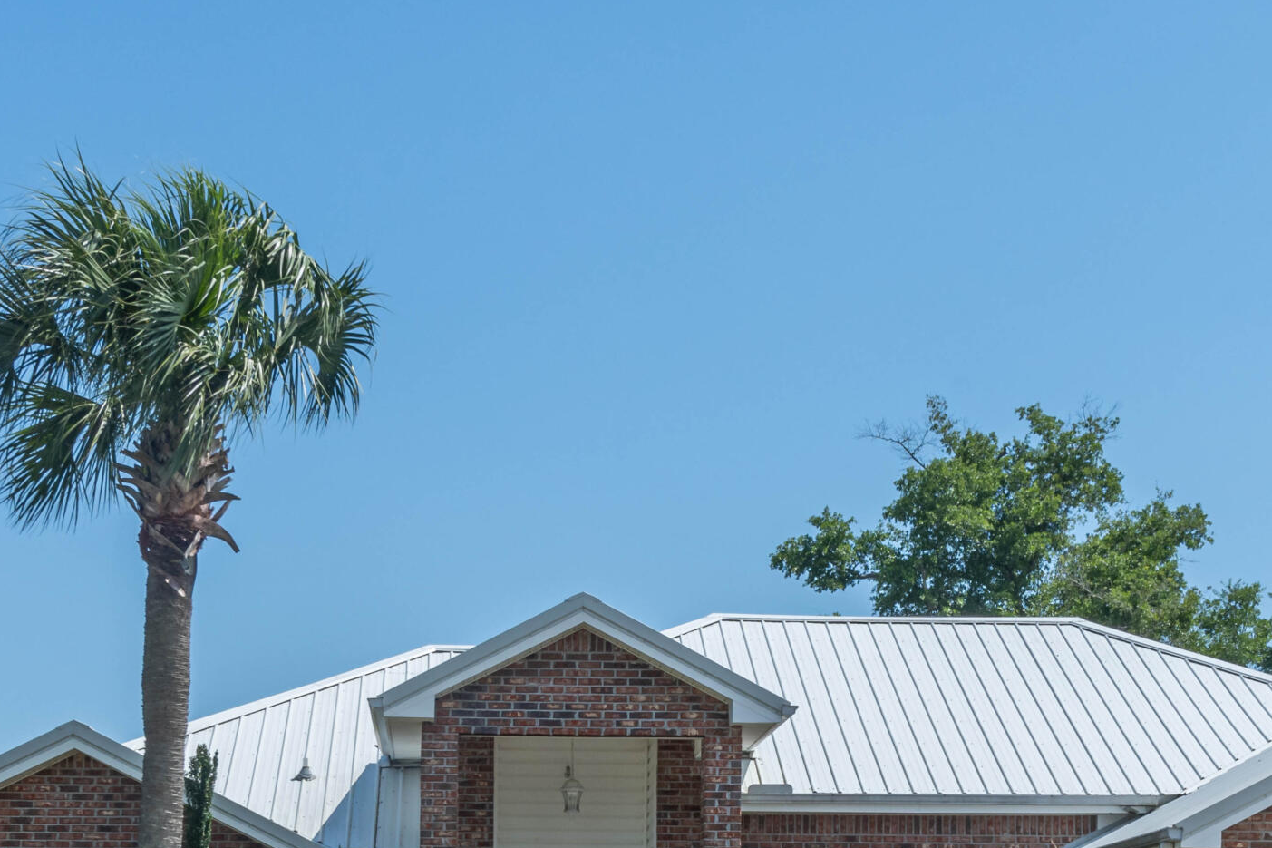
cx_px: 769
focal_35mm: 77
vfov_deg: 17.2
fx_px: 2720
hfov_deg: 26.3
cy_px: 882
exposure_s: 1/320
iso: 100
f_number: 13
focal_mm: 24
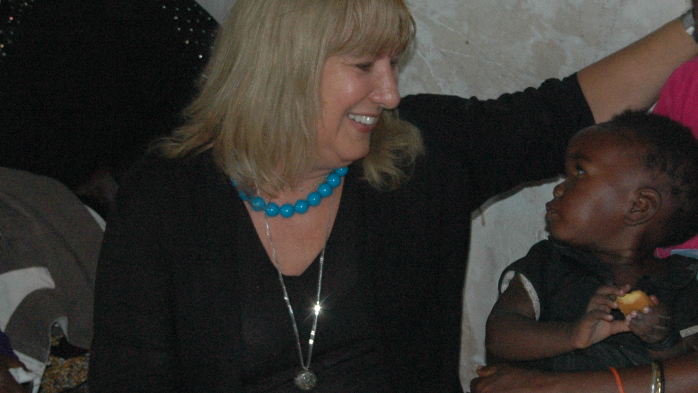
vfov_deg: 9.8
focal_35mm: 123
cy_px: 99
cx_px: 360
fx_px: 2277
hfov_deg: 17.4
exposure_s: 1/60
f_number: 5
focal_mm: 38
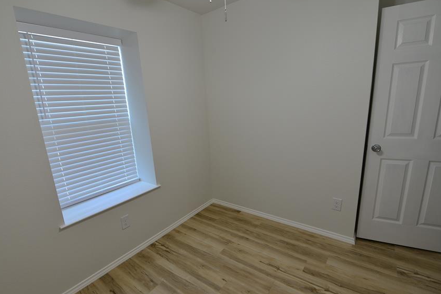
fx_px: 208
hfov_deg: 93.1
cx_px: 203
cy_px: 155
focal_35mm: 17
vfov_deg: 70.4
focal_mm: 14
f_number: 5
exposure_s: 1/125
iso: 400
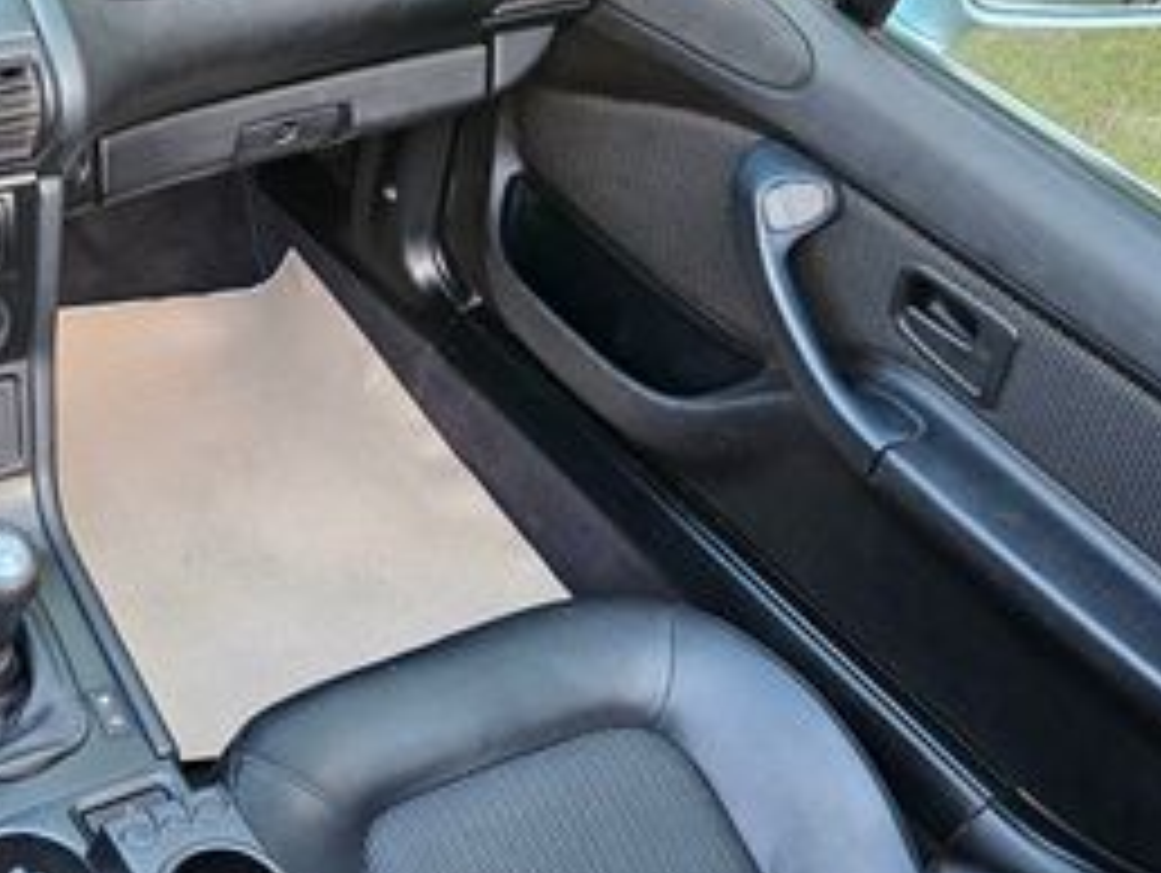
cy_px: 513
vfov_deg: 25.7
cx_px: 36
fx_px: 1914
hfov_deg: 31.5
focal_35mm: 57
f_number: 1.8
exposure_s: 1/120
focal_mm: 5.4
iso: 125
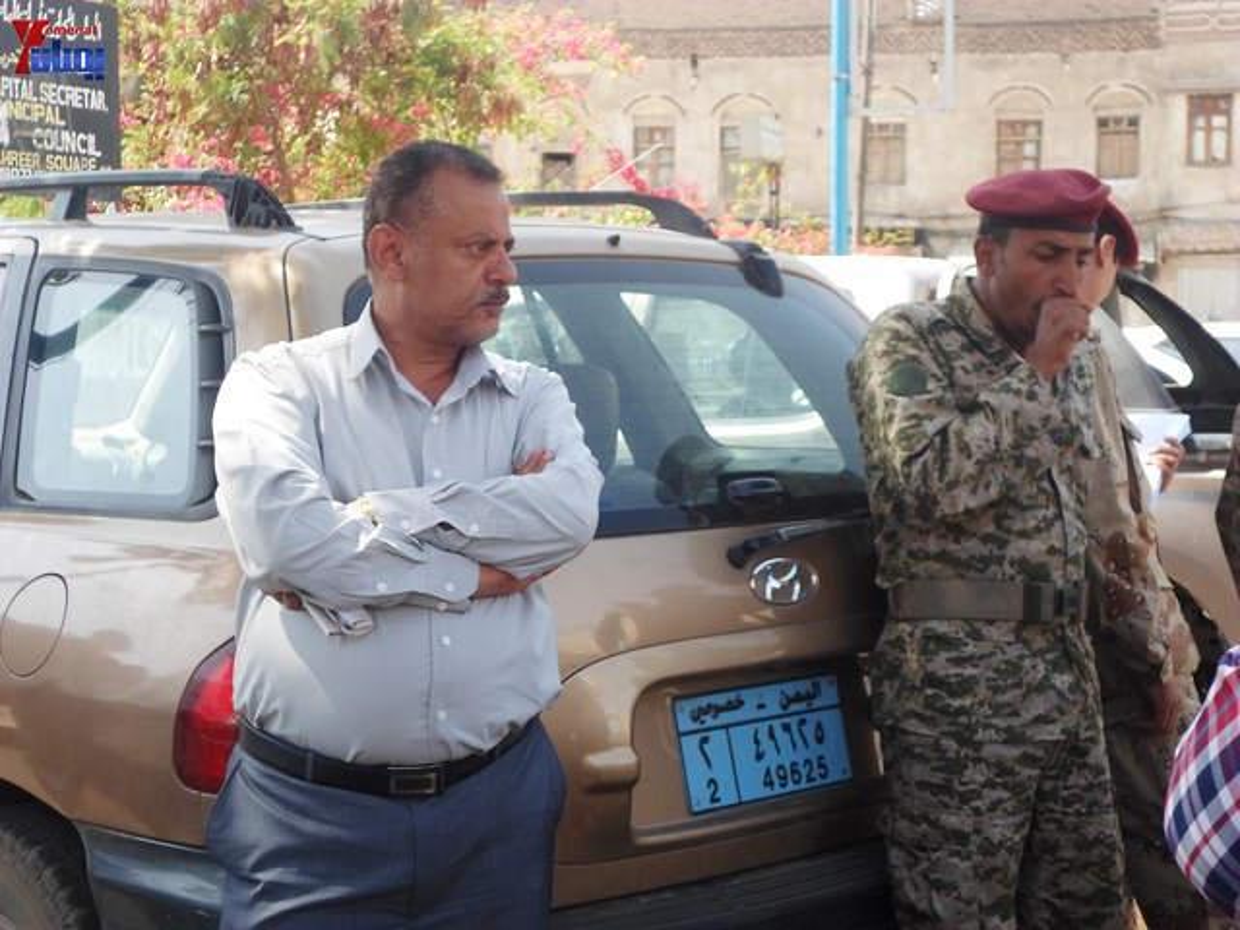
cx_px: 620
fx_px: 2400
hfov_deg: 29.0
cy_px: 465
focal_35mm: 67
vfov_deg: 21.9
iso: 80
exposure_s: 1/125
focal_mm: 12
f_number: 4.1
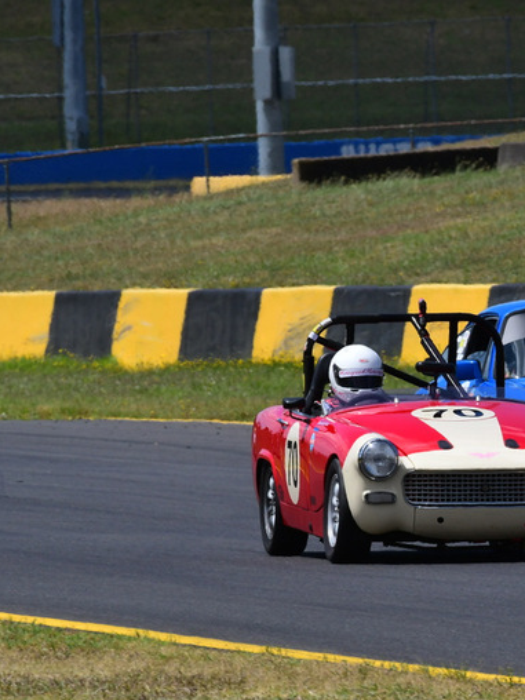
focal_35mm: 908
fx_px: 18361
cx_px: 449
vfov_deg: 2.2
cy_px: 335
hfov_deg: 1.6
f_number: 16
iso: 500
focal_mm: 400
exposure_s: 1/640
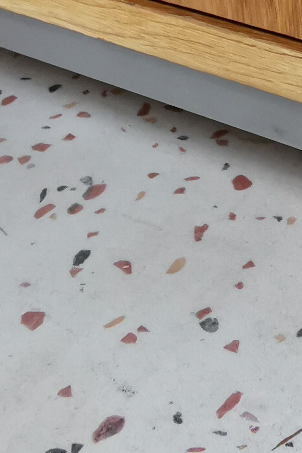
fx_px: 906
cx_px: 352
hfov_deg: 18.1
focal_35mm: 72
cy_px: -123
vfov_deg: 24.7
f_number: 2.2
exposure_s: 1/500
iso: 400
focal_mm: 2.26
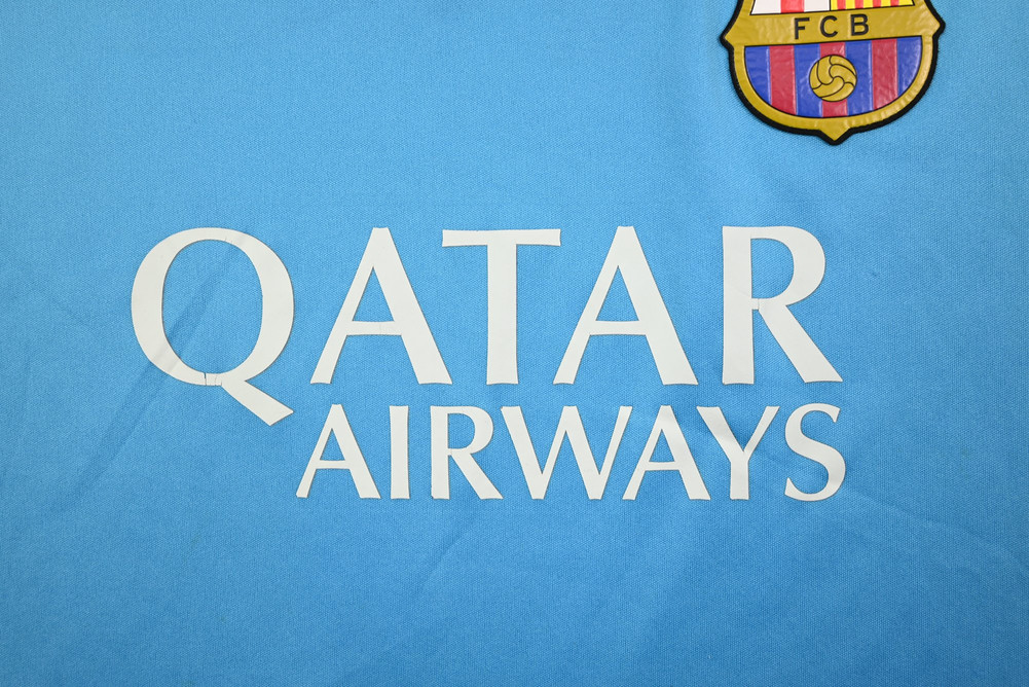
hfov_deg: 58.7
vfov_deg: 41.1
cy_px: 344
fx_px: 915
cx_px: 514
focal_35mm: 32
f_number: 5
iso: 200
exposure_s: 1/100
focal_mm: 32
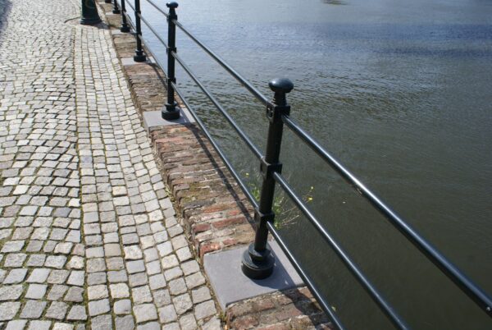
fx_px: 370
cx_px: 246
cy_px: 165
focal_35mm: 27
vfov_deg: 48.1
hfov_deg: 67.3
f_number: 10
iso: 100
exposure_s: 1/125
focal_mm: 18
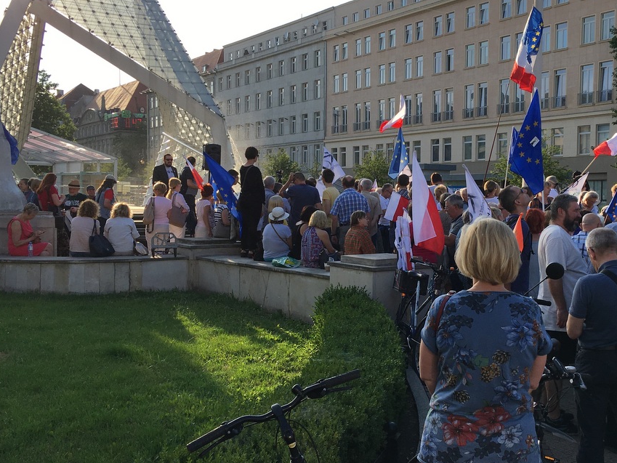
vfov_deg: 35.1
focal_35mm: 41
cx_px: 394
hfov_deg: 45.3
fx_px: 731
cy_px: 240
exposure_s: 1/836
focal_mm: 4.15
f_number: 2.2
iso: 25
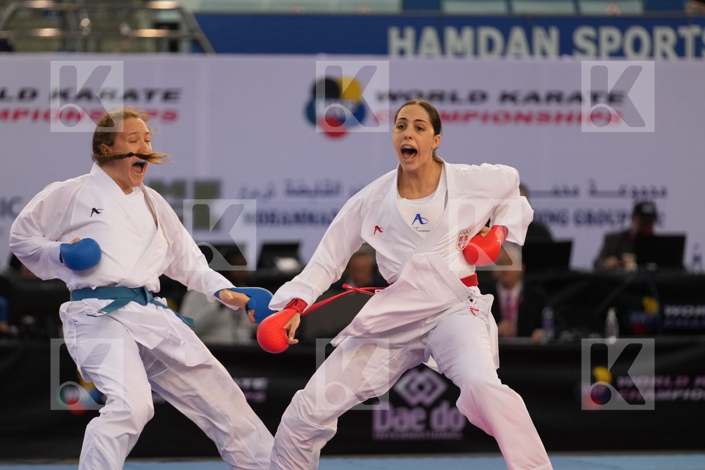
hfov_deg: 6.9
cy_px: 235
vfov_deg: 4.6
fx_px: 5875
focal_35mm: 300
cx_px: 352
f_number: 2.8
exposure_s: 1/1000
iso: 2000
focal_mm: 200
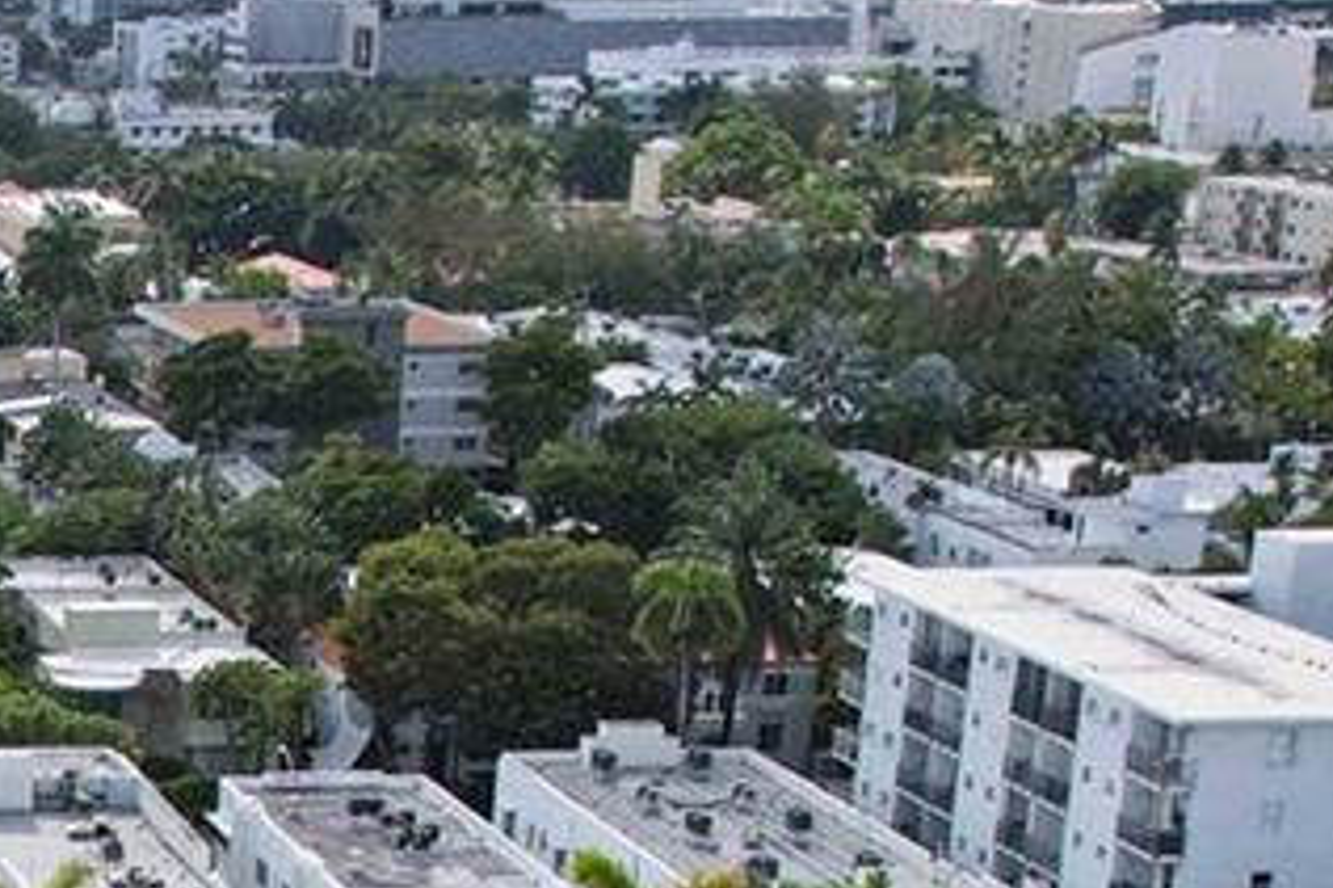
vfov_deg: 11.6
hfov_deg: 16.2
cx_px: -887
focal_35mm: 111
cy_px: 1452
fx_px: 4108
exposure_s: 1/800
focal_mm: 8.38
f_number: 2.8
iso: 100
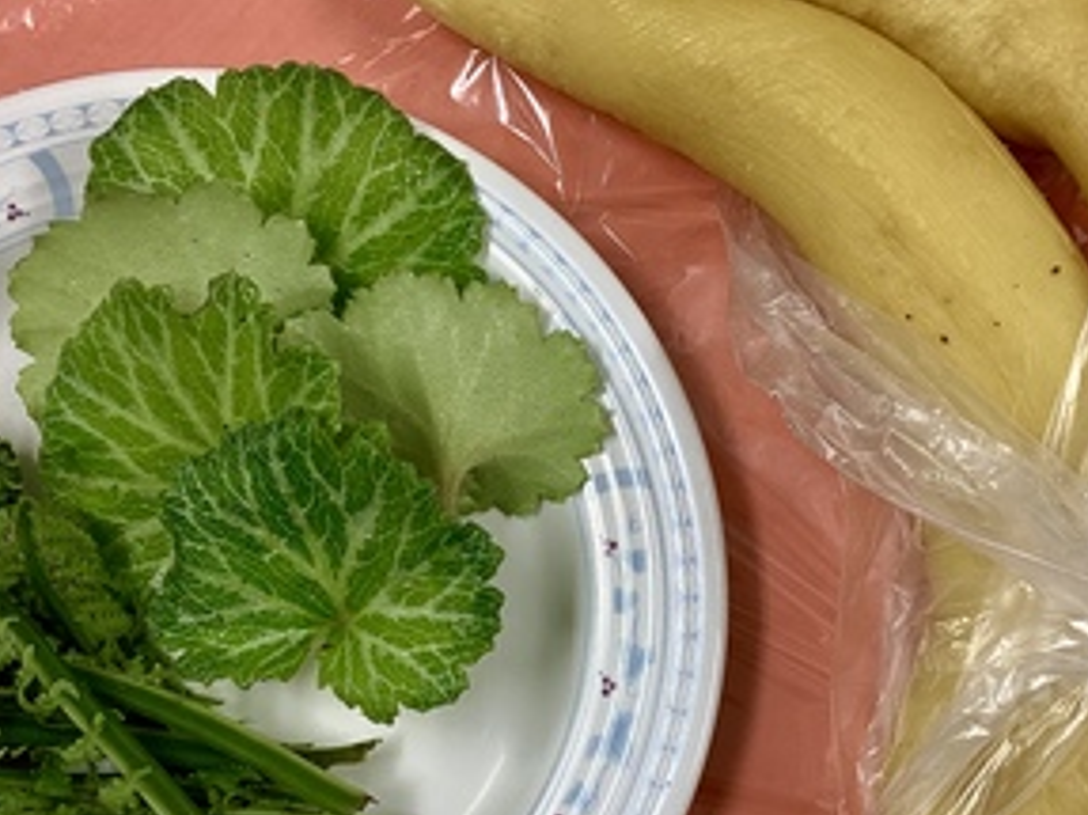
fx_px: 1697
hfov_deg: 35.5
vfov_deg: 26.9
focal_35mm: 54
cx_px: 580
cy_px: 525
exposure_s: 1/60
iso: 64
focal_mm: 3.3
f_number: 2.4
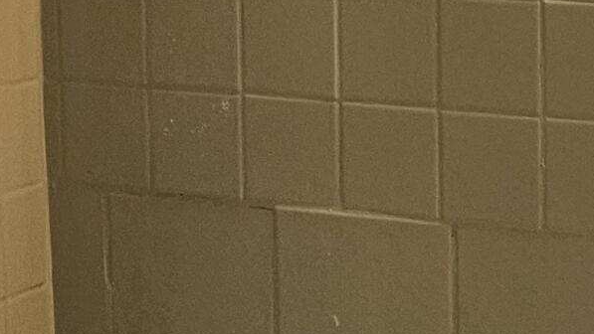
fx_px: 1985
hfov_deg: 16.8
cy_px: 42
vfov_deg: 9.6
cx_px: 533
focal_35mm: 126
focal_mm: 5.4
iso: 250
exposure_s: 1/120
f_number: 1.8
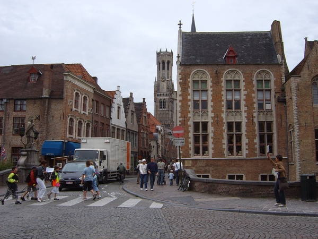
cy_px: 120
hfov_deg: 52.6
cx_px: 159
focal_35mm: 35
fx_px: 322
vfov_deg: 40.7
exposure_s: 1/180
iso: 50
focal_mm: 5.8
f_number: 5.8
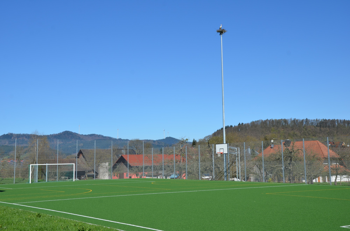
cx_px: 175
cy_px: 116
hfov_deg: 41.2
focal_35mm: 48
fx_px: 466
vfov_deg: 27.9
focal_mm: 32
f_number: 8
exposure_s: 1/320
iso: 100
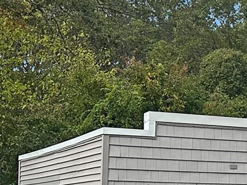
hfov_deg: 14.1
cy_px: 151
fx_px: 870
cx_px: 460
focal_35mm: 122
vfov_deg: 12.1
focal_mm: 6.86
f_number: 1.78
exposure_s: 1/3356
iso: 80
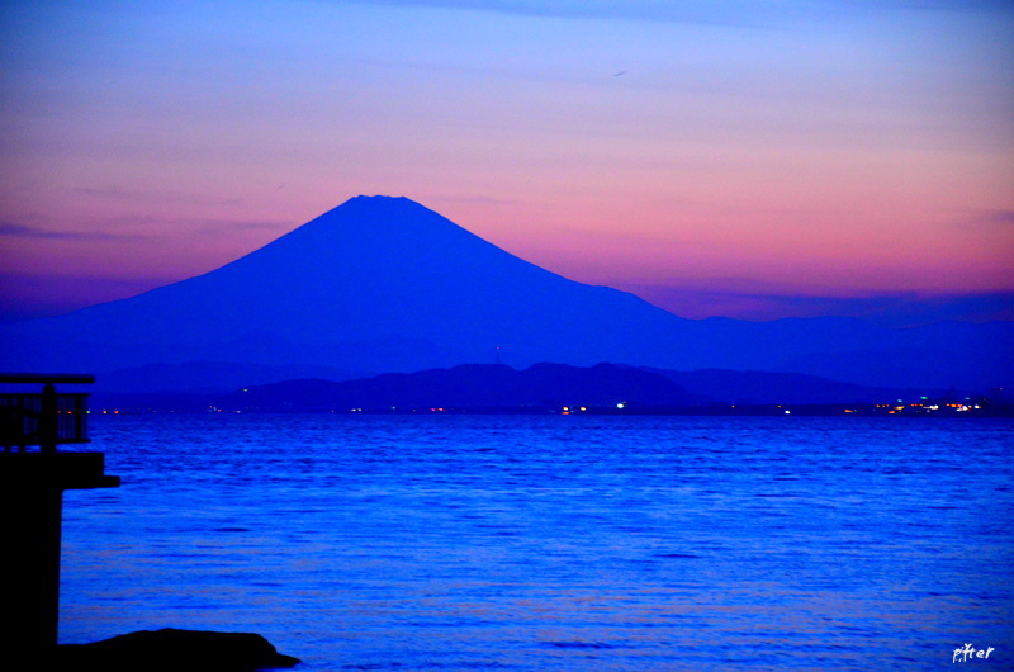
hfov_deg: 13.1
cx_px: 507
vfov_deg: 8.7
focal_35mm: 158
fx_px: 4427
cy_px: 336
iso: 1600
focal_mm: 105
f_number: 5.6
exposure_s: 1/13
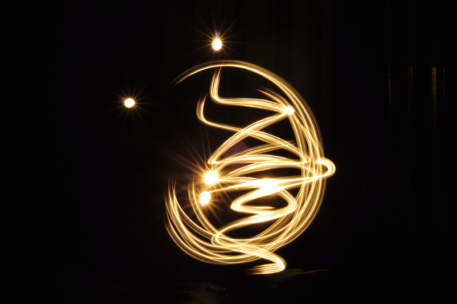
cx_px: 228
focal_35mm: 75
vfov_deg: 18.1
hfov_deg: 27.0
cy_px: 152
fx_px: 951
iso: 250
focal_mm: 50
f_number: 16
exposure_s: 30
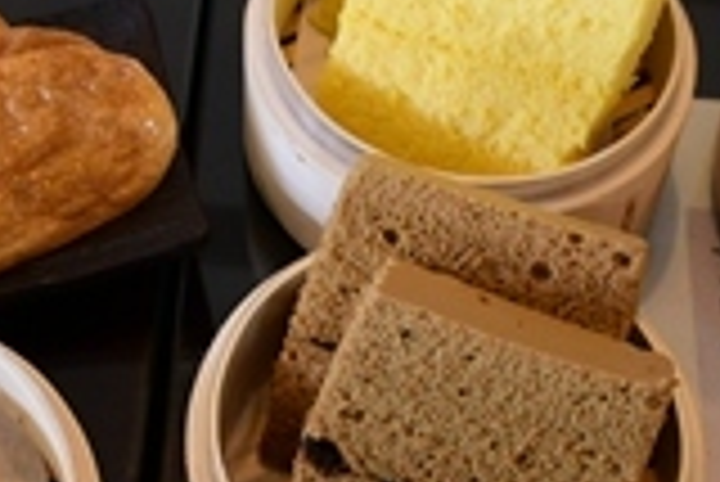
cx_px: 518
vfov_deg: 14.5
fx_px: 1882
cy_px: 374
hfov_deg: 21.5
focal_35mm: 94
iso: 1000
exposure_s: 1/30
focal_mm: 20
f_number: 5.6
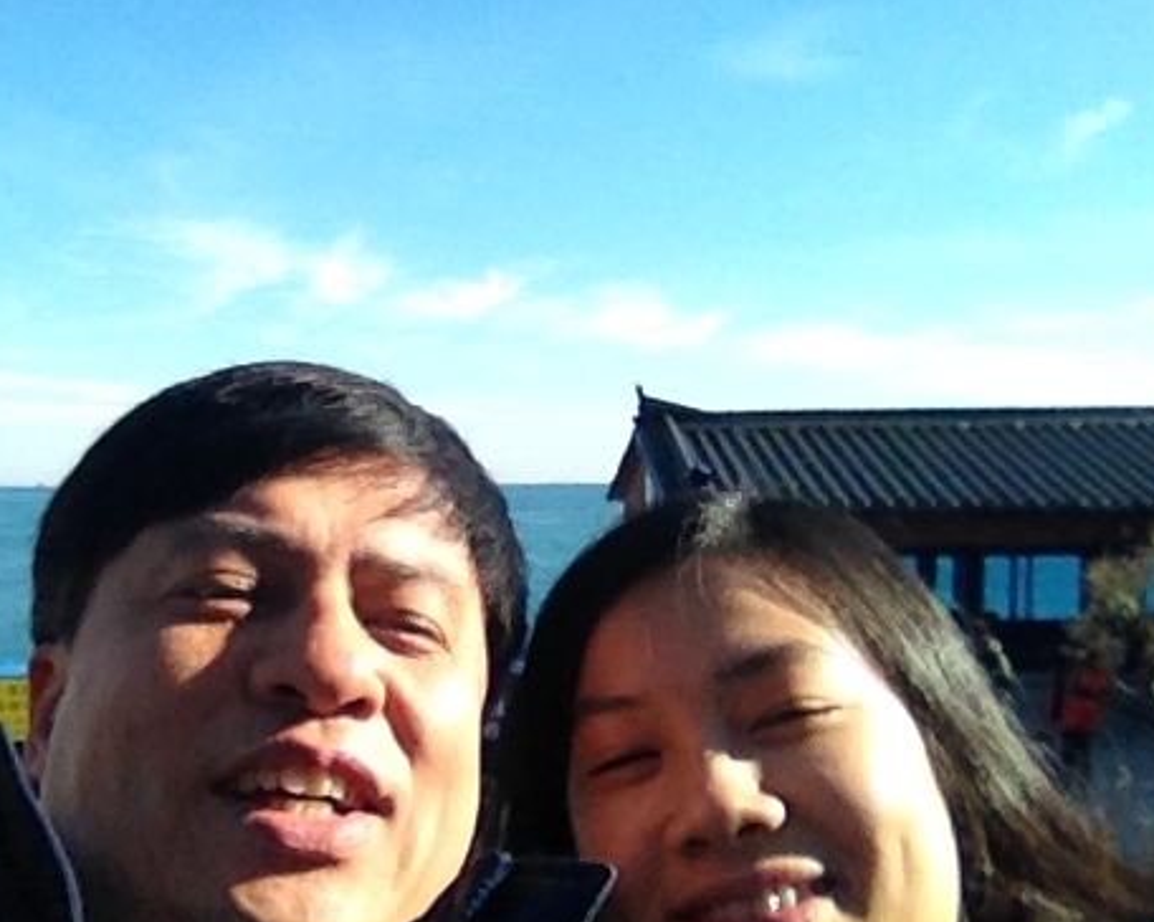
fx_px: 1638
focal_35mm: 48
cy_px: 588
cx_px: 377
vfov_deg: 31.2
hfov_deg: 38.3
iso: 125
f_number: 2.4
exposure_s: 1/2653
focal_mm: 1.85
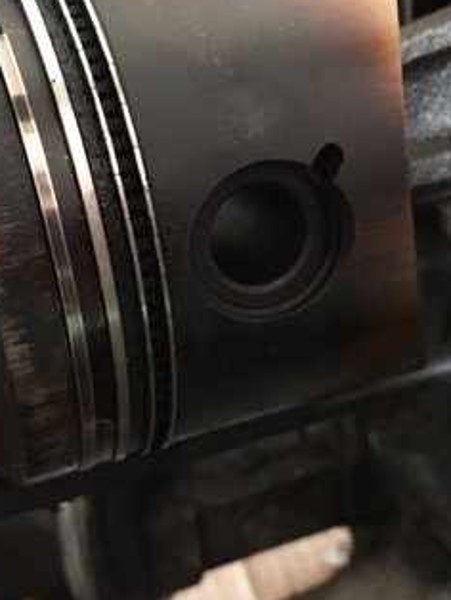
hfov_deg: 24.4
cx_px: 258
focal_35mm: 60
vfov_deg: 32.1
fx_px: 1041
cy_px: 319
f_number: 2.2
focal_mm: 4.15
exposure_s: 1/17
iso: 400
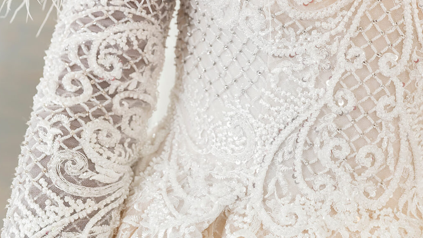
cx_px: 211
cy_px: -71
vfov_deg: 14.6
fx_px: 886
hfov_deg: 26.9
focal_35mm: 79
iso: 1600
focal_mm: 50
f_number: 5.6
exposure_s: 1/100
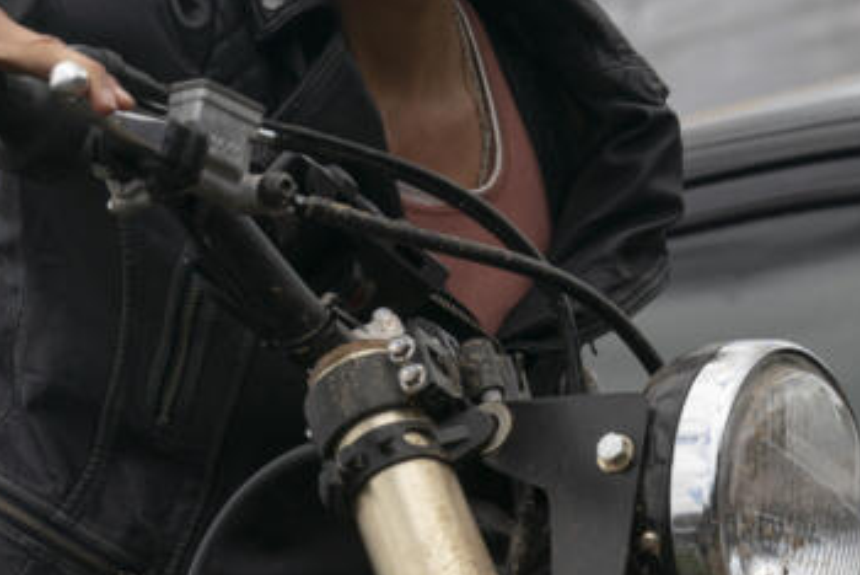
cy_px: 321
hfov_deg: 6.1
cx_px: 361
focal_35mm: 339
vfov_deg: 4.1
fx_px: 8105
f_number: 6.3
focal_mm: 116
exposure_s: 1/1000
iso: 400
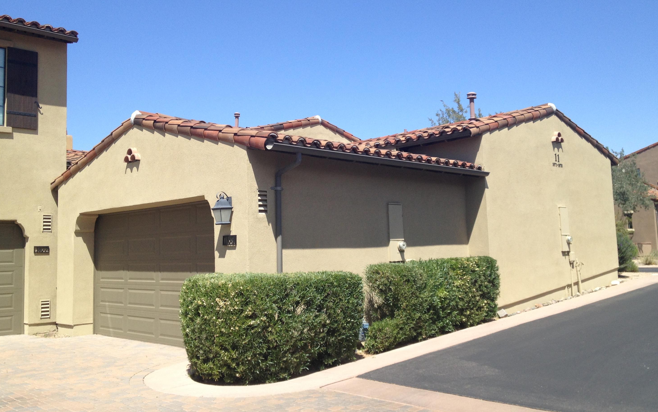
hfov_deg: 51.5
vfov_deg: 33.6
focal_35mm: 38
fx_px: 681
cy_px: 188
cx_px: 323
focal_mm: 4.28
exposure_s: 1/1416
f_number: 2.4
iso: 50
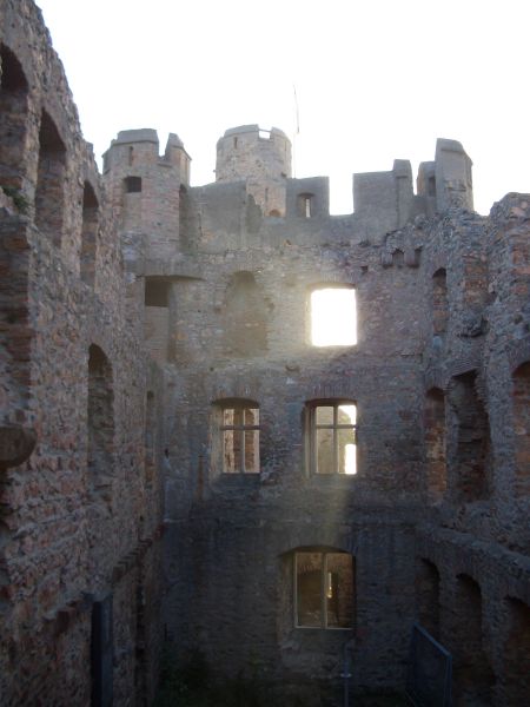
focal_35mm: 35
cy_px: 354
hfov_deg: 40.7
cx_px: 265
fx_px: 715
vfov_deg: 52.6
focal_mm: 5.8
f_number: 2.6
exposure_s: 1/100
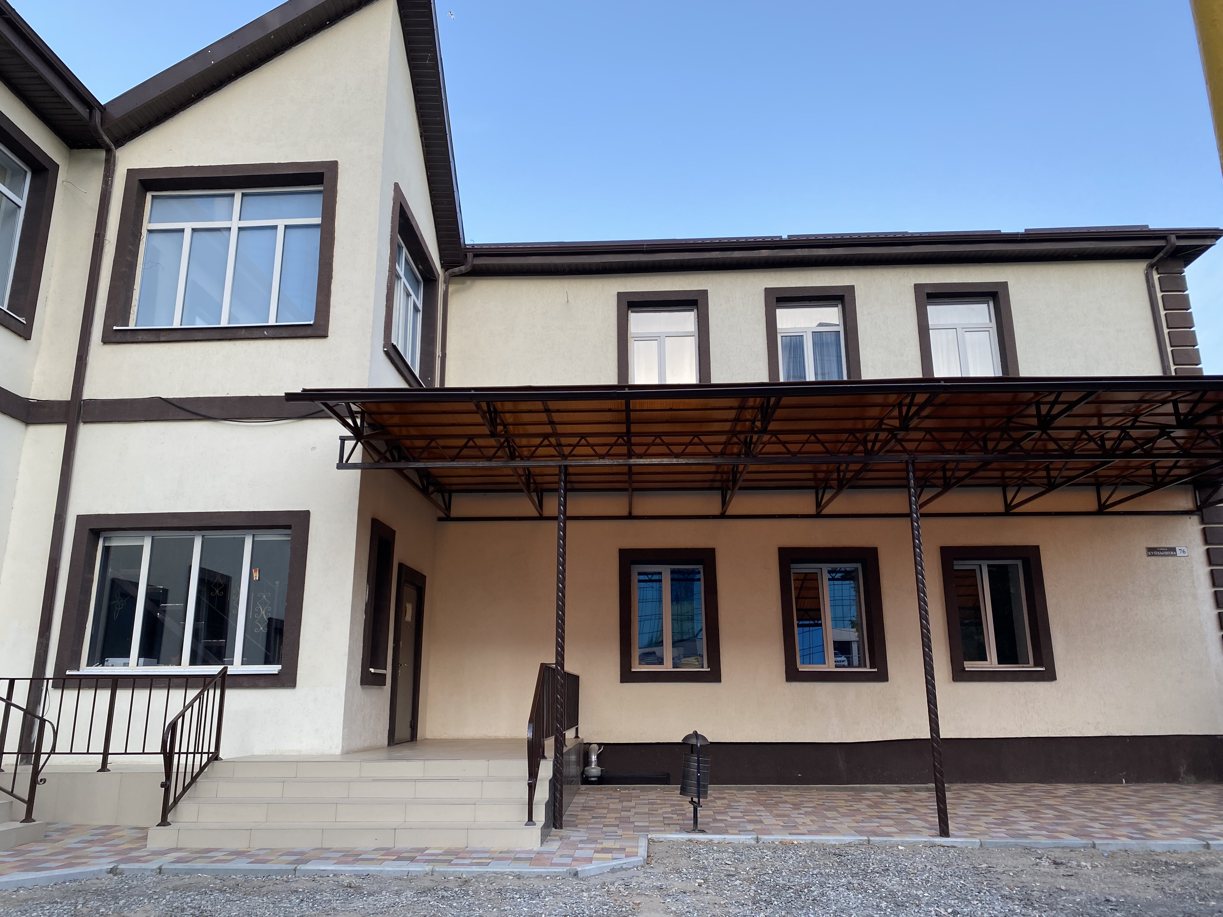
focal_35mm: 26
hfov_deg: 67.3
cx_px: 612
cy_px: 458
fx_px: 919
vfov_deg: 53.1
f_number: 1.8
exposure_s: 1/536
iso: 32
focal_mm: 4.25
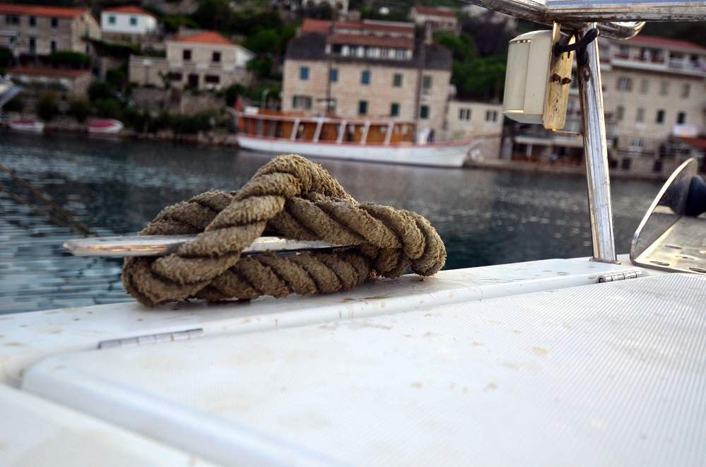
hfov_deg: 57.3
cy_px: 234
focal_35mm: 33
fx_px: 646
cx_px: 353
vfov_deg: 39.8
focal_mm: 22
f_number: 4
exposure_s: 1/2500
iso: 800
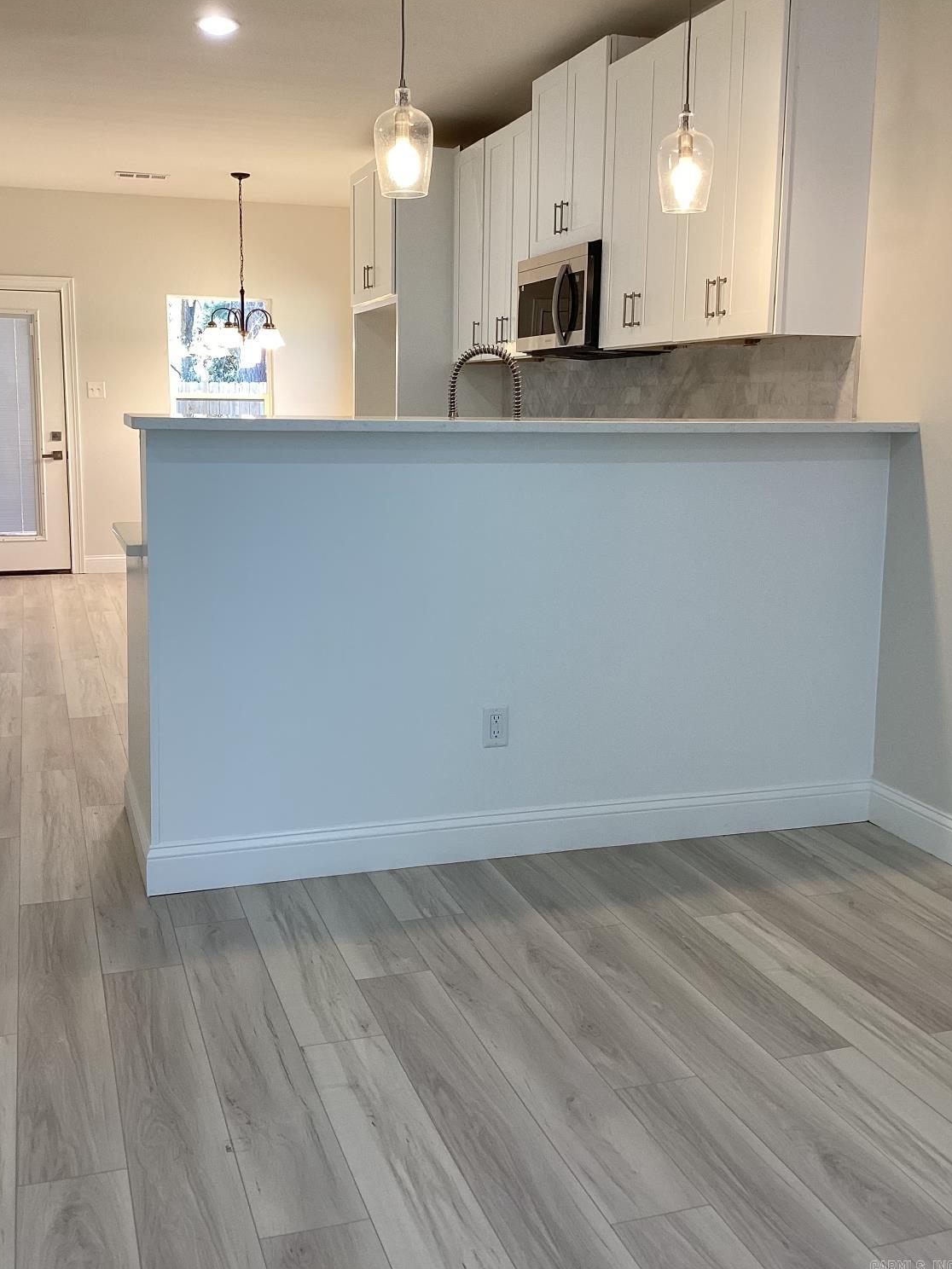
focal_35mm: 34
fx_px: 1247
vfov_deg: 53.9
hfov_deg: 41.8
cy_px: 581
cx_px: 433
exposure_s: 1/60
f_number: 2.4
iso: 80
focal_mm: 3.3
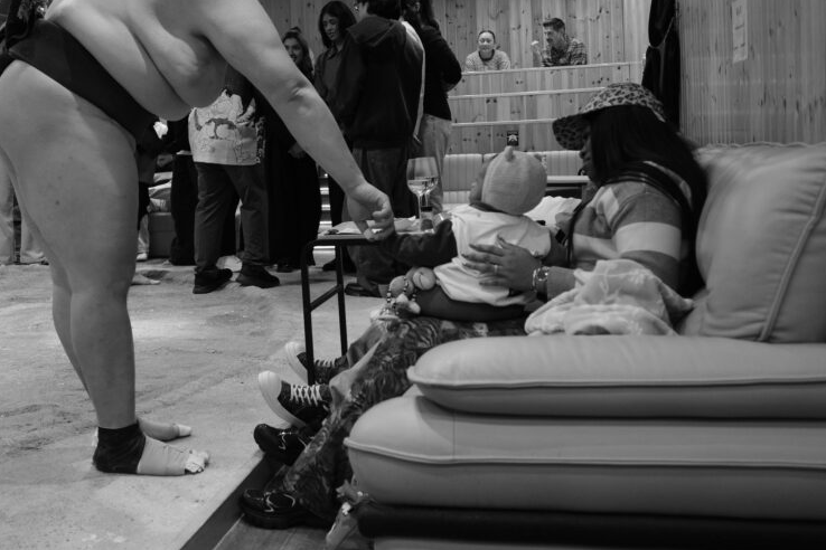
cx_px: 270
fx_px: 987
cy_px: 174
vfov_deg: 30.9
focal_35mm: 43
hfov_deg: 44.7
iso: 800
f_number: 3.2
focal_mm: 20.8
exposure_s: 1/100
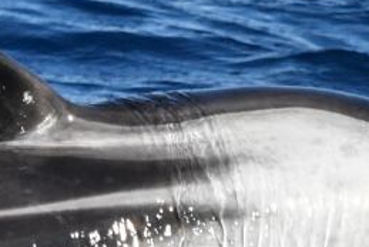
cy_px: 158
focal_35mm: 1542
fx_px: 15814
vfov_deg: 0.9
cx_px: 85
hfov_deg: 1.3
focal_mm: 500
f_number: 6.3
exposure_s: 1/8000
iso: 2000
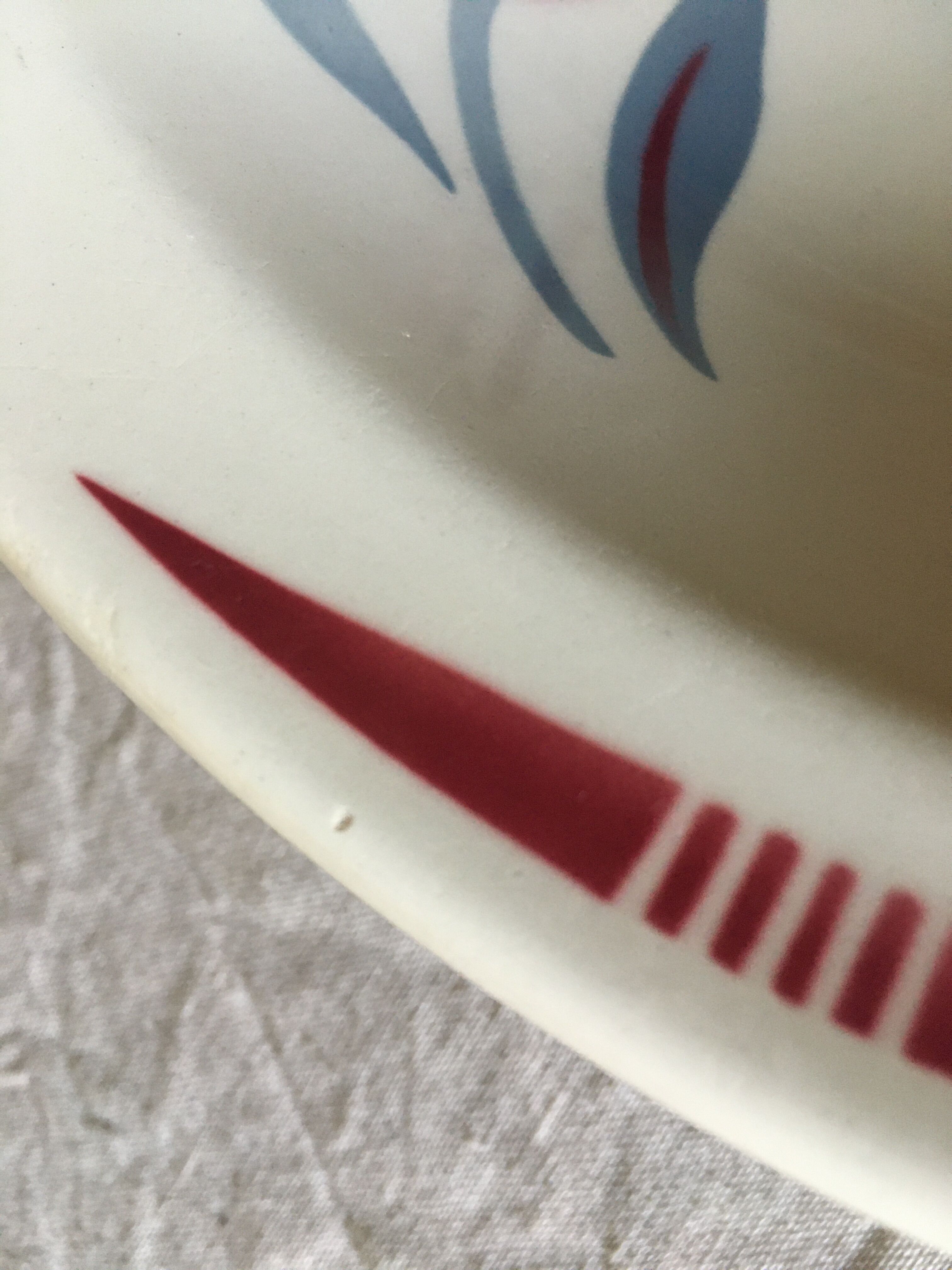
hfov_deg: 48.2
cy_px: 635
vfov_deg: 61.7
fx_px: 1063
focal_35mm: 29
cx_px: 476
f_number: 2.2
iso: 160
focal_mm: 4.15
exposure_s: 1/30
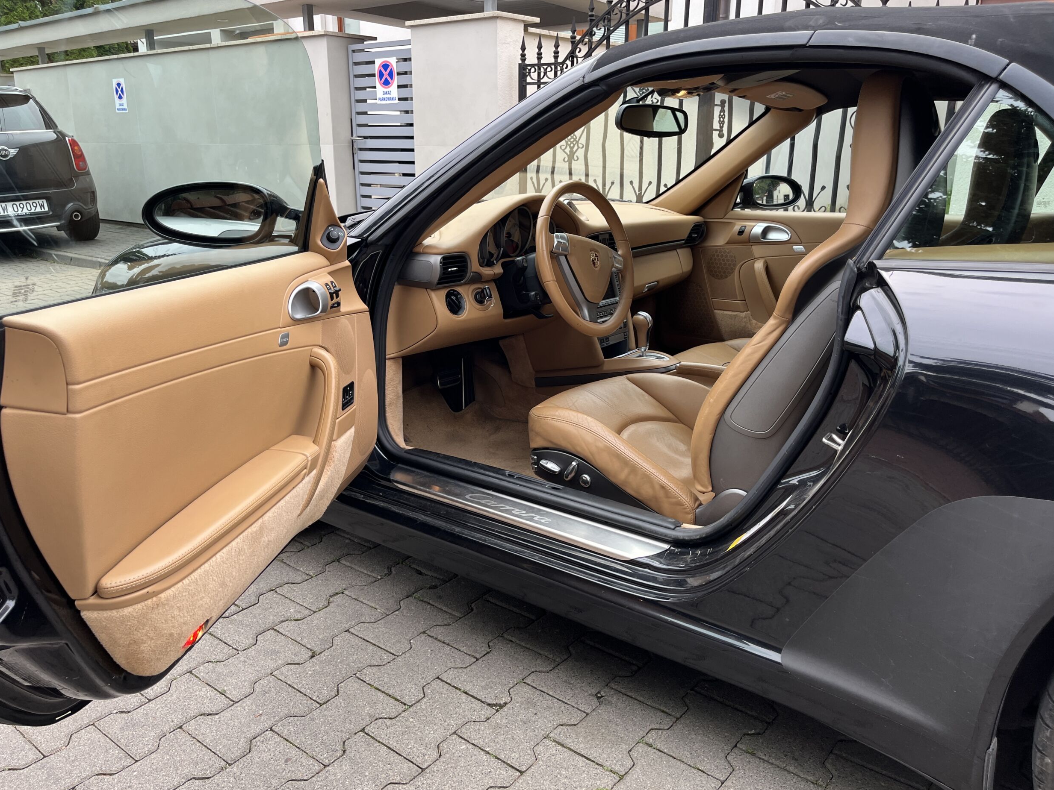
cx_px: 519
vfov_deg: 51.4
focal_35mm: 27
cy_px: 389
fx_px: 822
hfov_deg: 65.3
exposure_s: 1/598
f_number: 1.6
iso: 50
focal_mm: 5.1
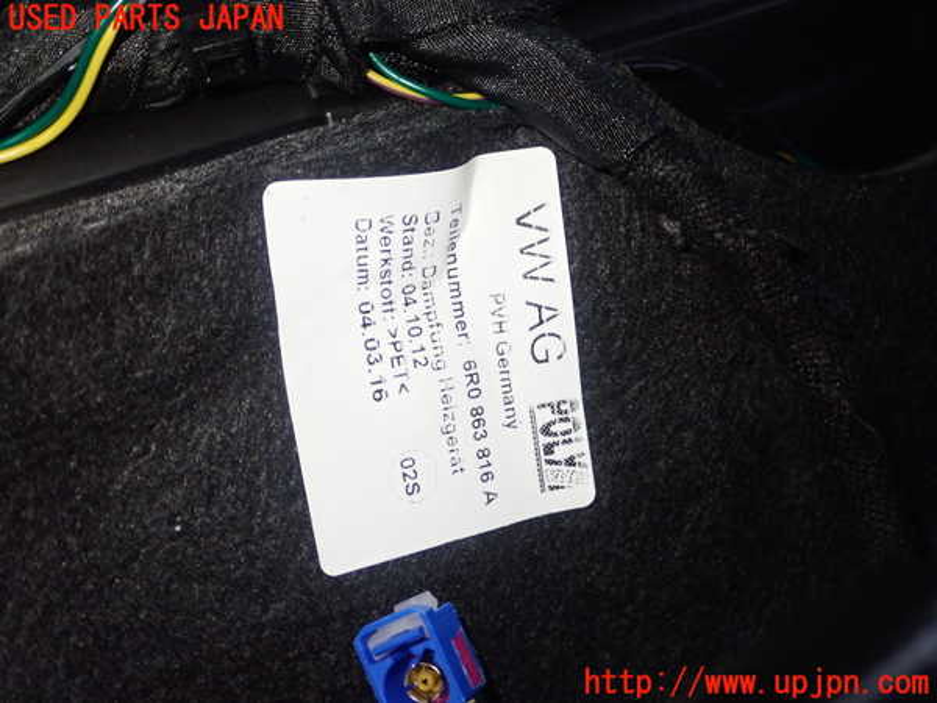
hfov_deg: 43.9
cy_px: 352
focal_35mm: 43
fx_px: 1164
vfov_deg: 33.6
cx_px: 468
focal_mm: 7.86
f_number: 2.9
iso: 500
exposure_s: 1/40
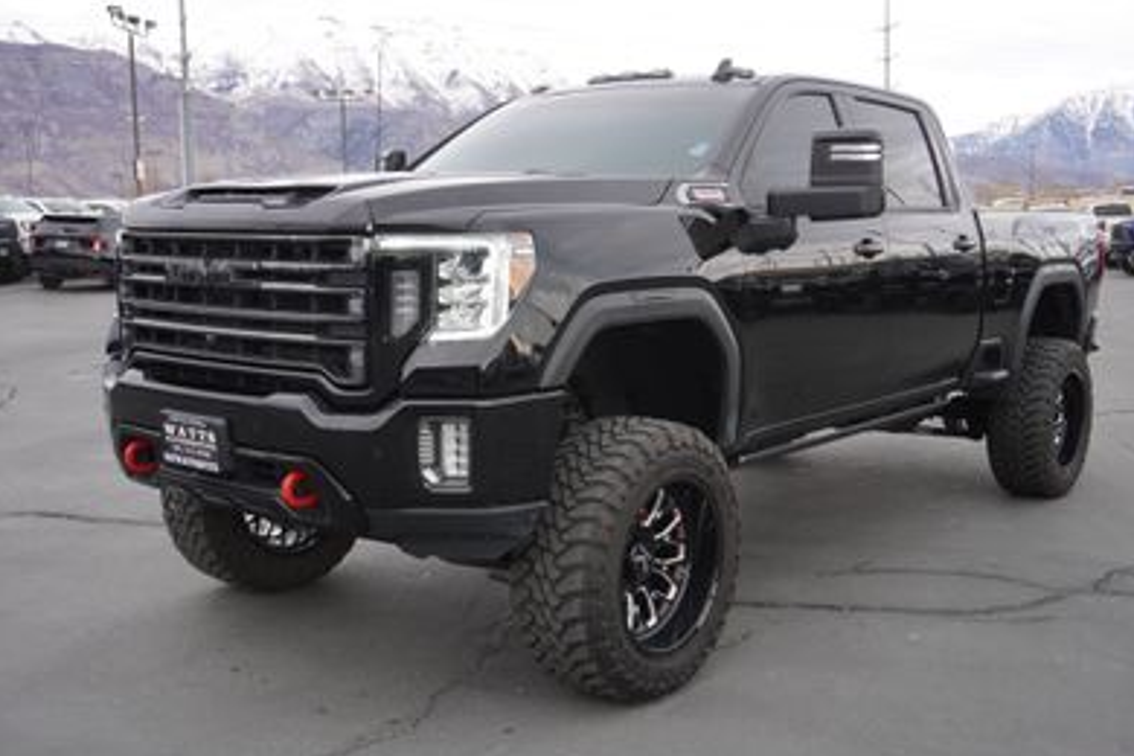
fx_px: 1213
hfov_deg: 50.1
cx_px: 579
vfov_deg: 34.6
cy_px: 385
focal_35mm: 39
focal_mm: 25
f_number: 4.5
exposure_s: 1/60
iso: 100
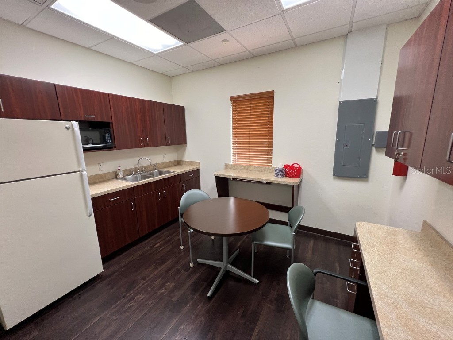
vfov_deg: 89.9
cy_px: 170
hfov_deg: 106.2
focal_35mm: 13
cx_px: 226
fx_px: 170
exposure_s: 1/60
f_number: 1.8
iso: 125
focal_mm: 1.57
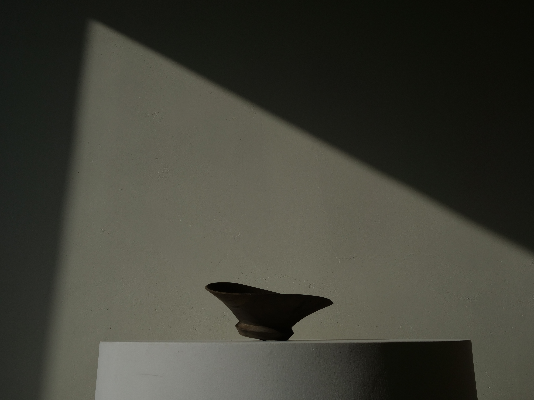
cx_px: 267
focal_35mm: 30
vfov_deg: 46.8
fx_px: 463
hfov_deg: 60.0
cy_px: 200
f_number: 6.3
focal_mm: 15
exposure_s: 1/1600
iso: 200
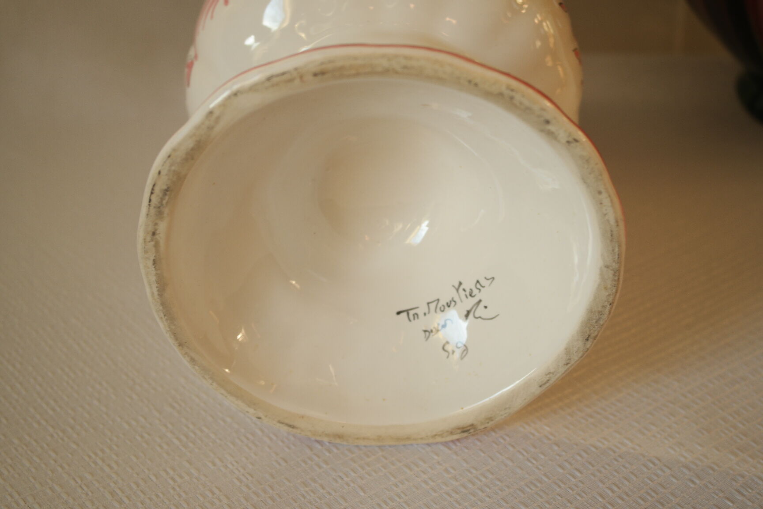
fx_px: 1229
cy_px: 254
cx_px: 382
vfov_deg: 23.4
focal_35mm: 58
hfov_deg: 34.5
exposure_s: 1/30
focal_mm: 38
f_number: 6.3
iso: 200
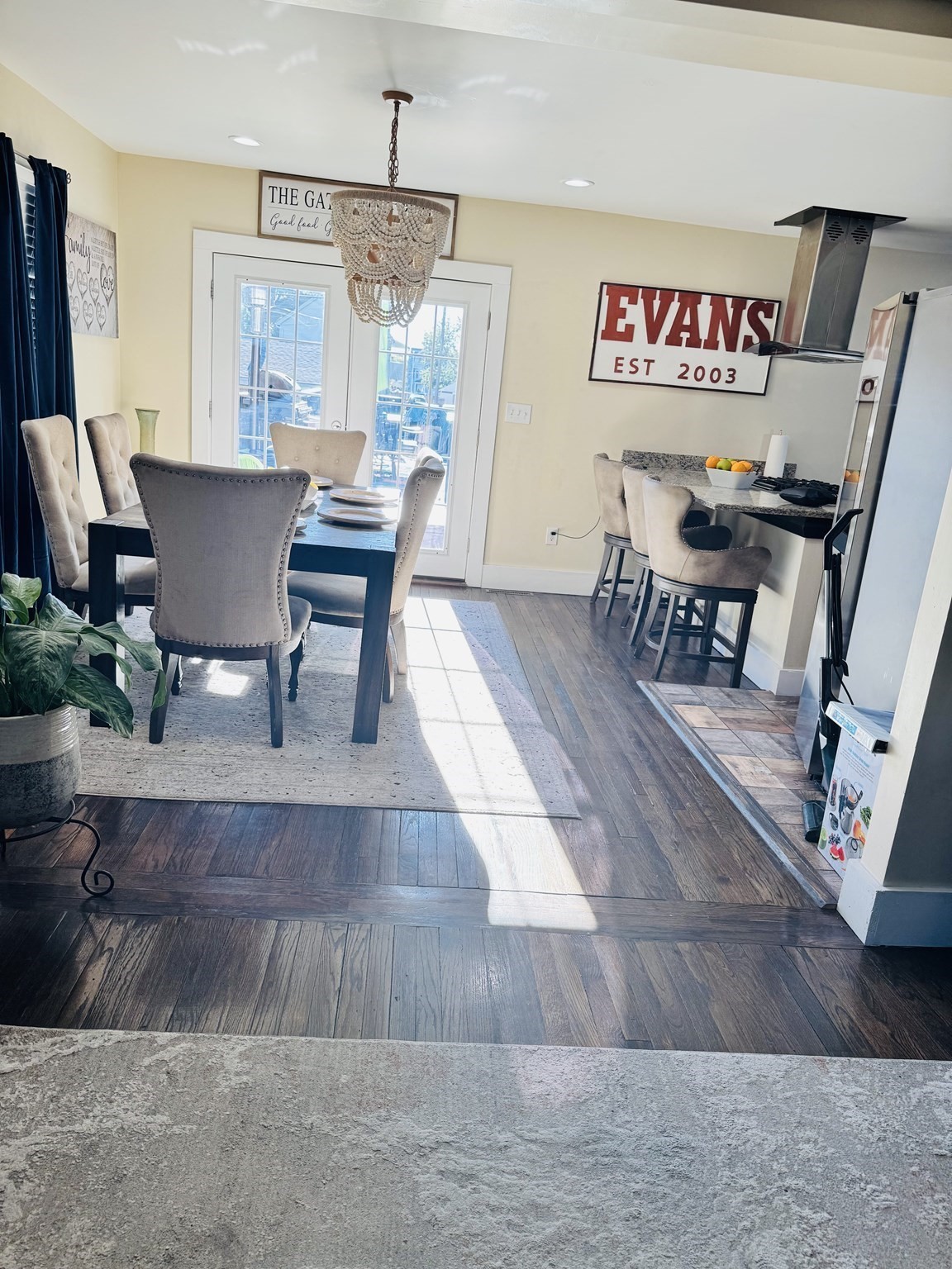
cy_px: 634
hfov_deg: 56.8
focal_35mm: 24
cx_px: 476
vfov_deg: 71.6
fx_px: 880
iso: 64
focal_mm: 6.76
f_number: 1.78
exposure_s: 1/149
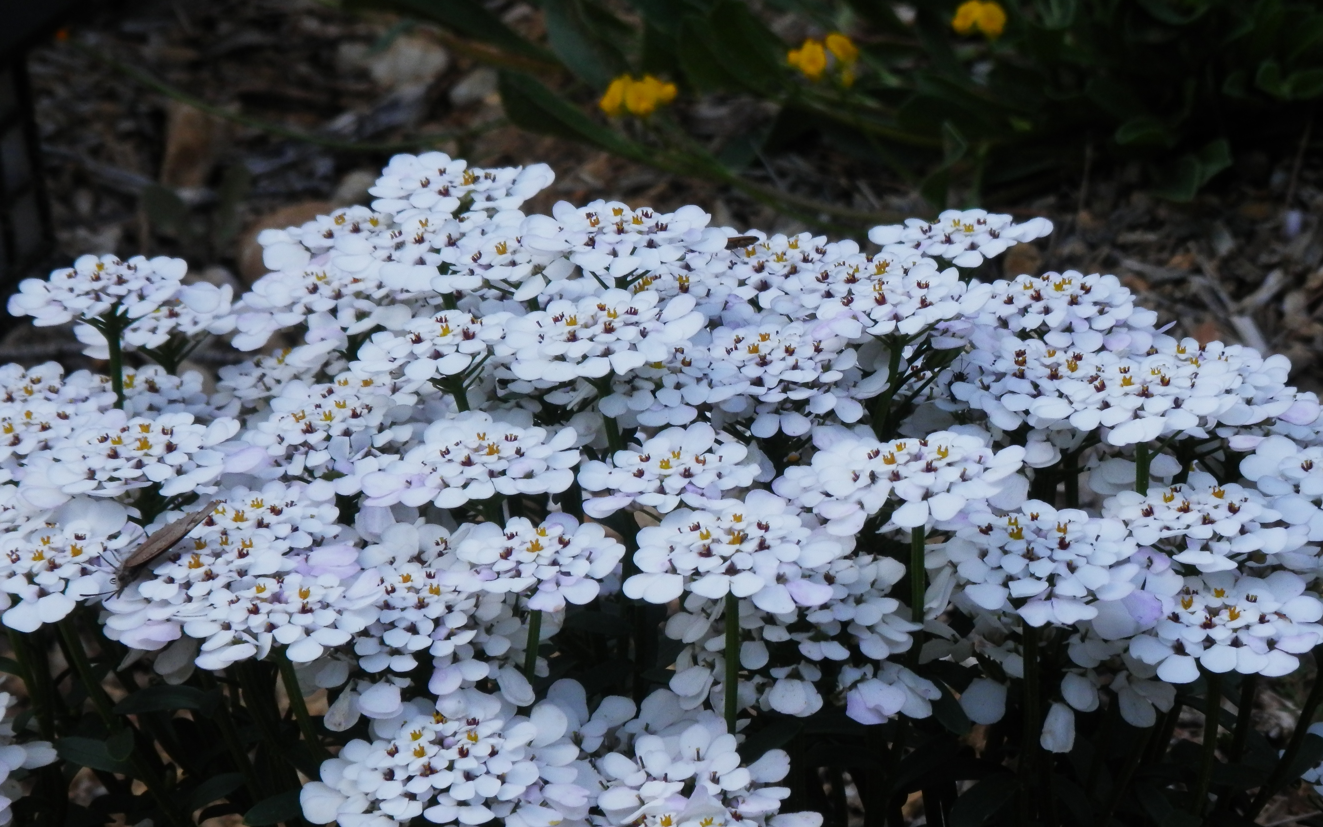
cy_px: 495
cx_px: 636
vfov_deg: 4.6
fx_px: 10240
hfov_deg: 7.4
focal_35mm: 284
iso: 125
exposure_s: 1/200
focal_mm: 44.4
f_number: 6.2
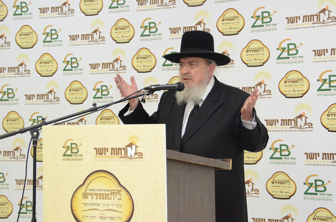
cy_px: 111
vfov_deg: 14.0
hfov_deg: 21.0
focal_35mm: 98
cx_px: 168
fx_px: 908
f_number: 5.6
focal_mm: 65
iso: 3200
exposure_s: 1/100
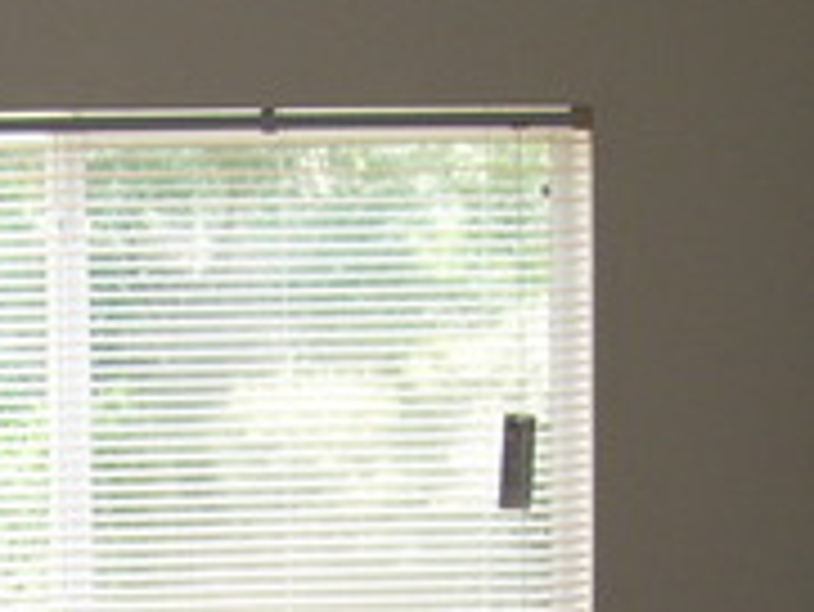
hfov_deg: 14.5
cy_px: 904
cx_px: -211
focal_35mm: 131
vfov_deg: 10.9
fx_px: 3083
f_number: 2.7
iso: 80
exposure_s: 1/60
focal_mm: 6
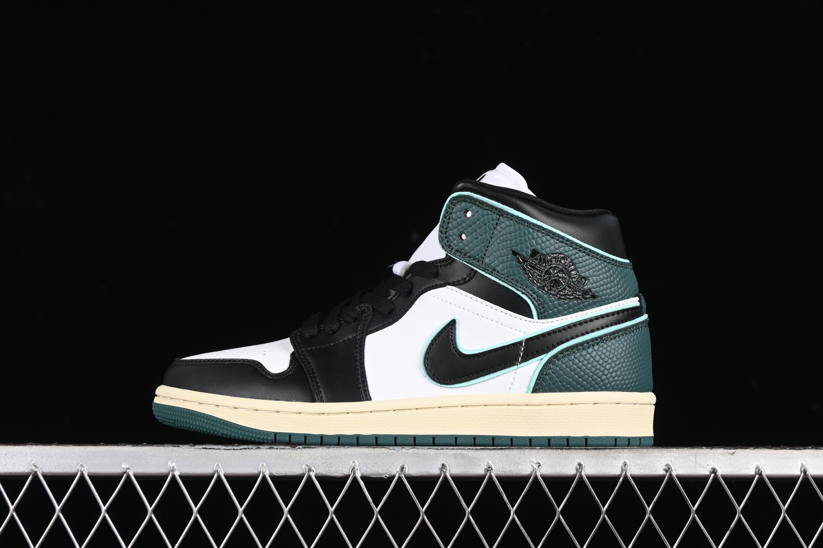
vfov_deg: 18.2
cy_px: 274
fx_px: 1714
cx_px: 412
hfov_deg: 27.0
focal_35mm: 75
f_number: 7.1
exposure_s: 1/60
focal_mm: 50
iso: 160
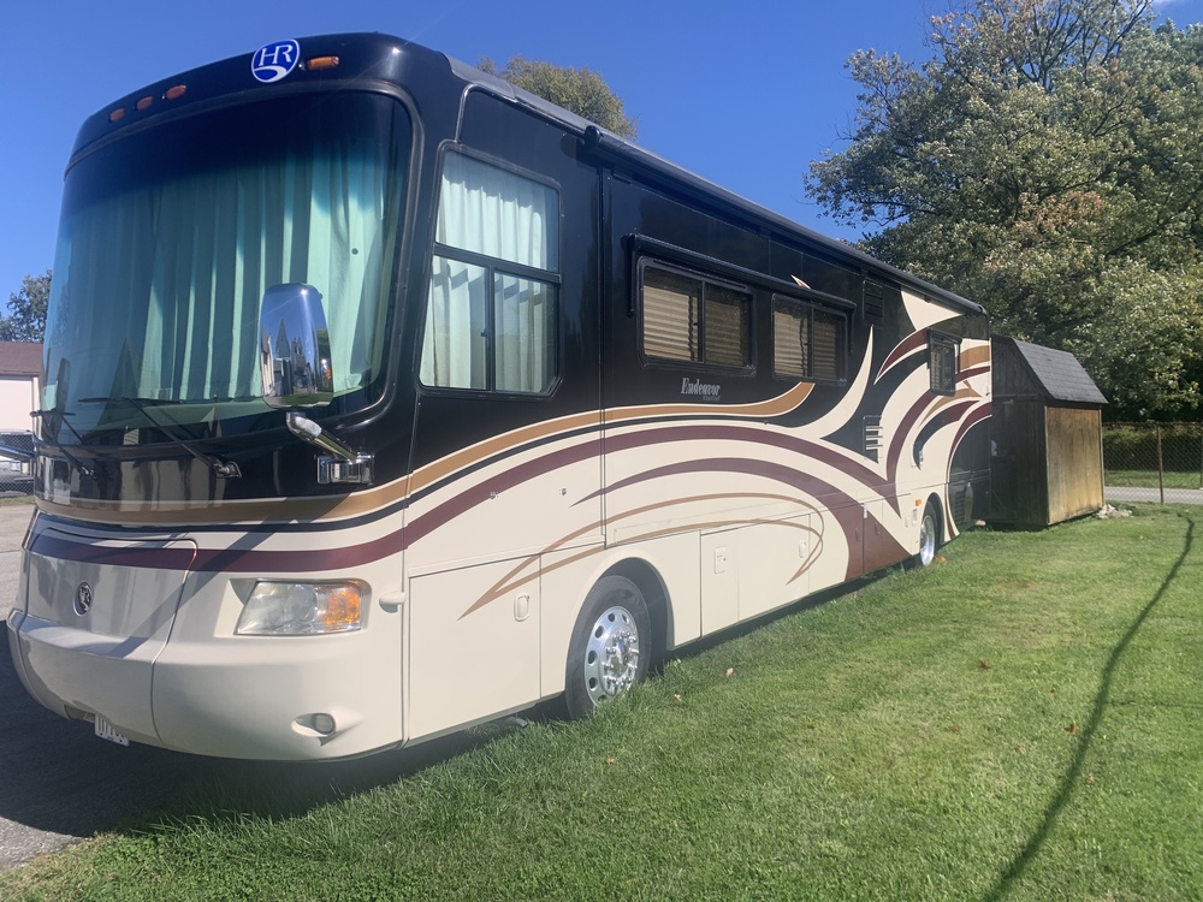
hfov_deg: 67.3
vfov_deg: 53.1
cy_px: 451
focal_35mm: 26
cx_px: 602
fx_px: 904
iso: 25
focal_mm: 4.25
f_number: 1.8
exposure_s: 1/2755
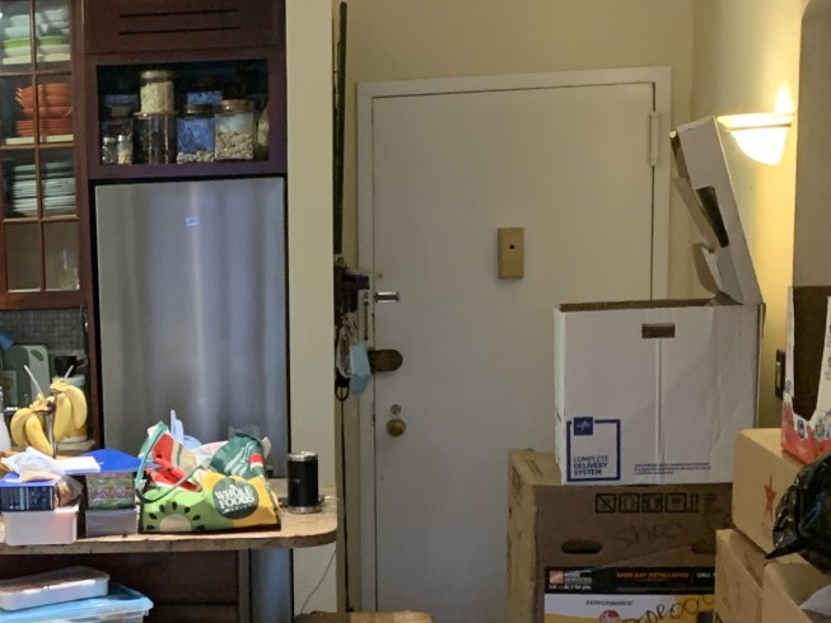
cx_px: 61
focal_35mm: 78
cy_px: 544
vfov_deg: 18.6
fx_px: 1873
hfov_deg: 24.2
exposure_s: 1/60
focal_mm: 4.25
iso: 320
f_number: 1.8
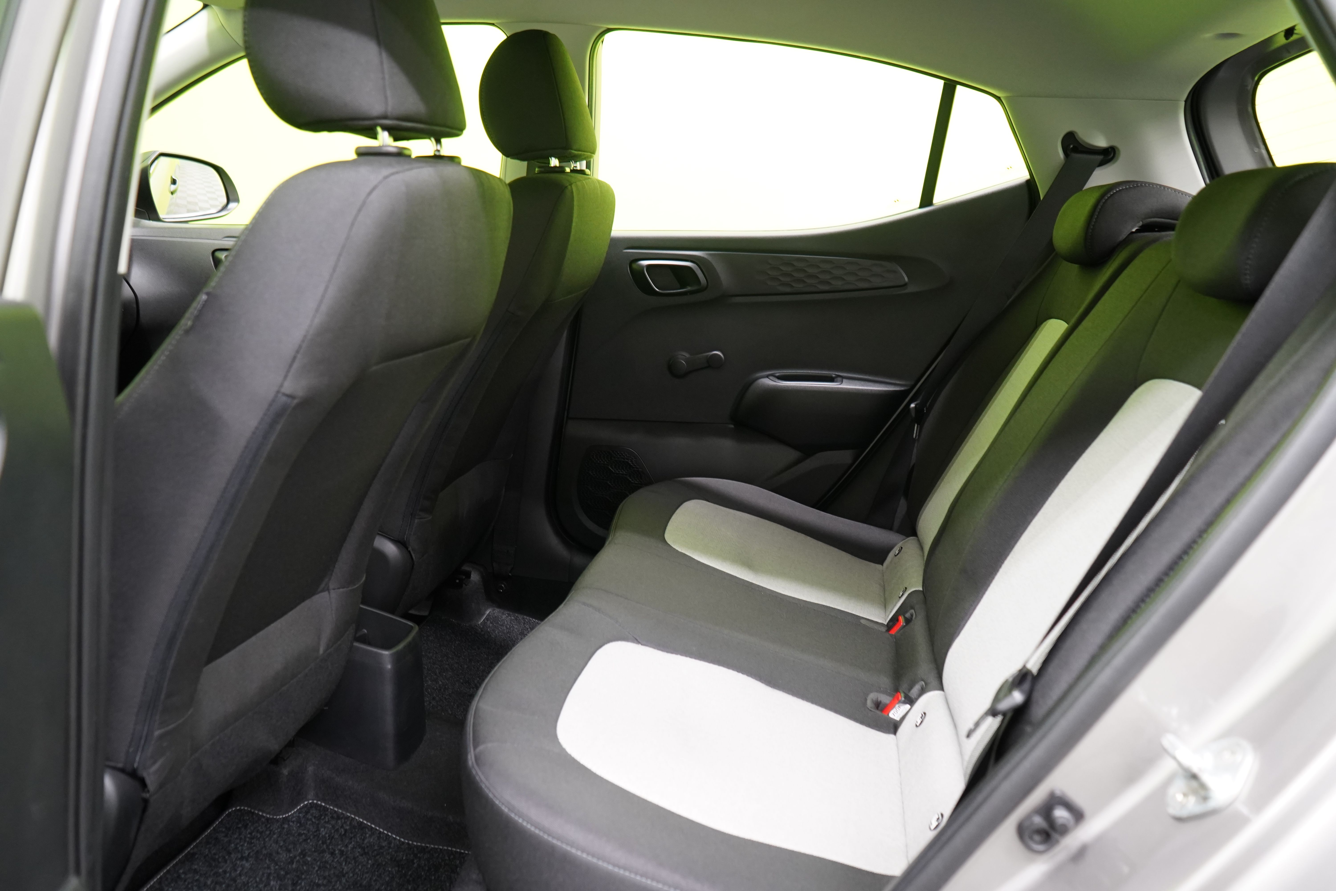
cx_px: 668
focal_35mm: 28
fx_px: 1039
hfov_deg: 65.5
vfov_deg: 46.4
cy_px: 446
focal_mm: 28
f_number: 5
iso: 2500
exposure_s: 1/20
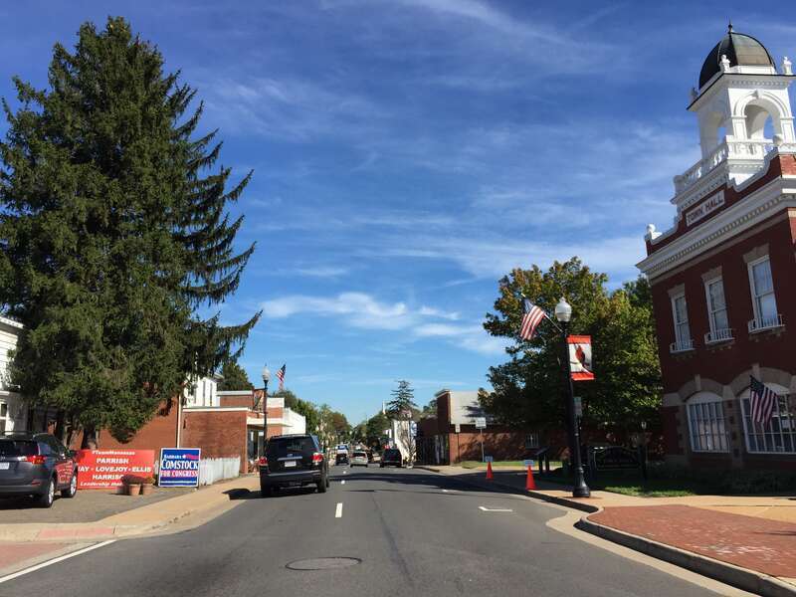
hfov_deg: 61.7
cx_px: 398
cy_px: 298
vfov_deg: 48.2
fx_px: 667
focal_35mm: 29
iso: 32
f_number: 2.2
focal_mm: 4.15
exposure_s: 1/1883
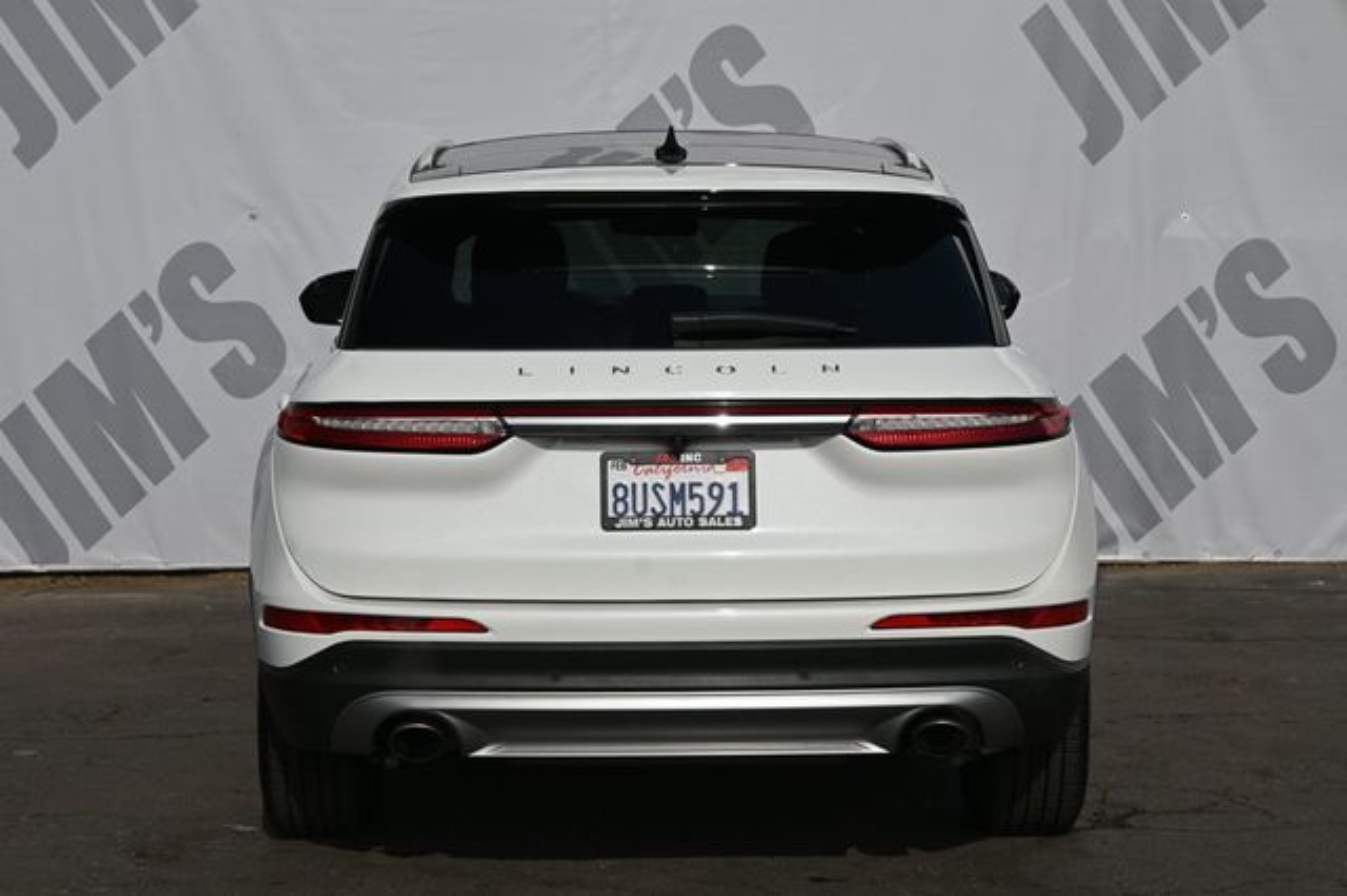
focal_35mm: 75
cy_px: 448
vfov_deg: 18.2
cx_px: 674
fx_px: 2805
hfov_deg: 27.0
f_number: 8
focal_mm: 50
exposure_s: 1/500
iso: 100
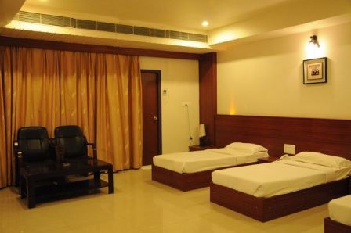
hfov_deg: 57.3
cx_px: 176
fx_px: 322
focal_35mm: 33
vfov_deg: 39.9
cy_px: 116
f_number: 5.6
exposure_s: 1/15
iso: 2500
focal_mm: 22
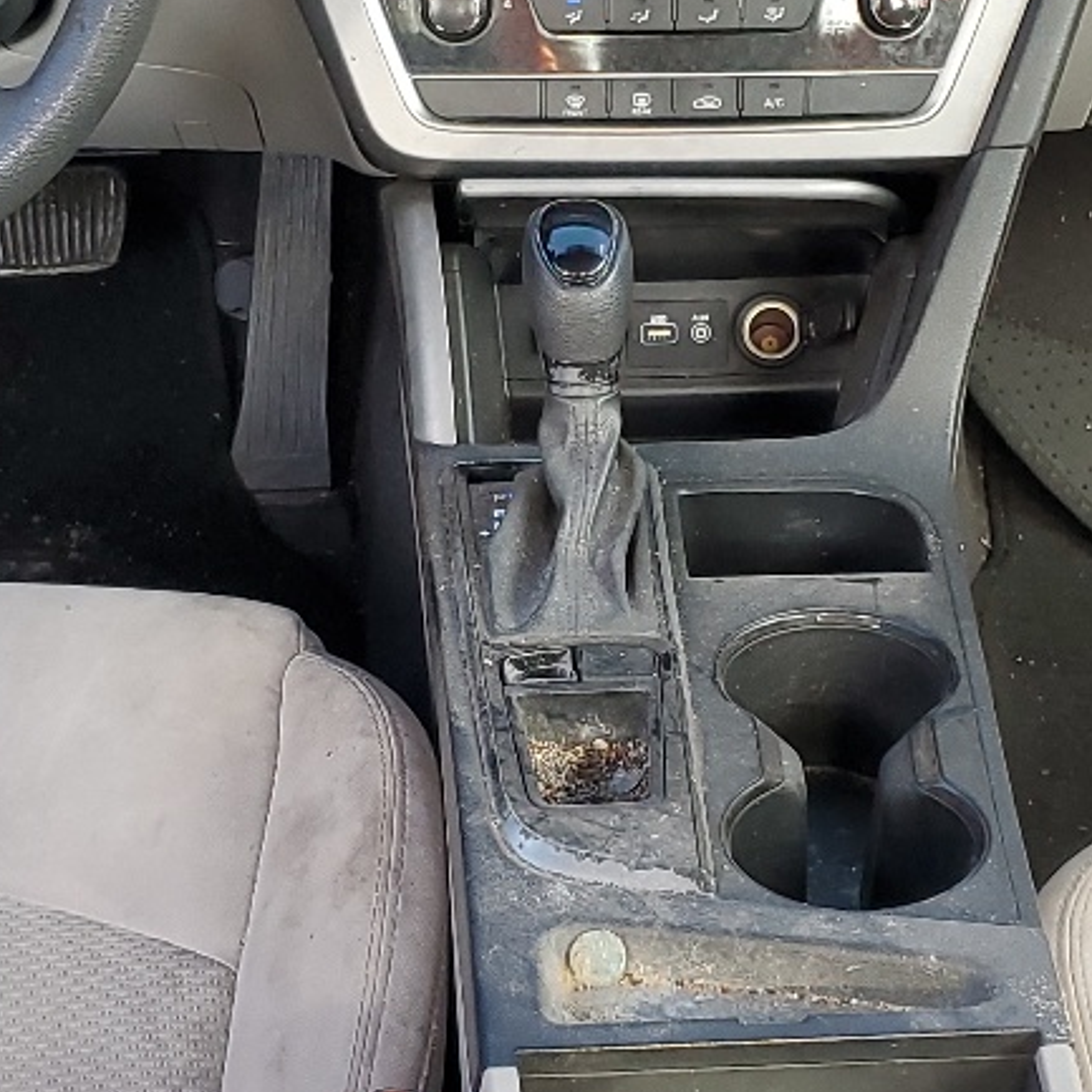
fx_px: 3034
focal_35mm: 85
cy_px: 625
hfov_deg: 20.4
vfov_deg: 20.4
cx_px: 648
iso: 70
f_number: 1.5
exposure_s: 1/60.2
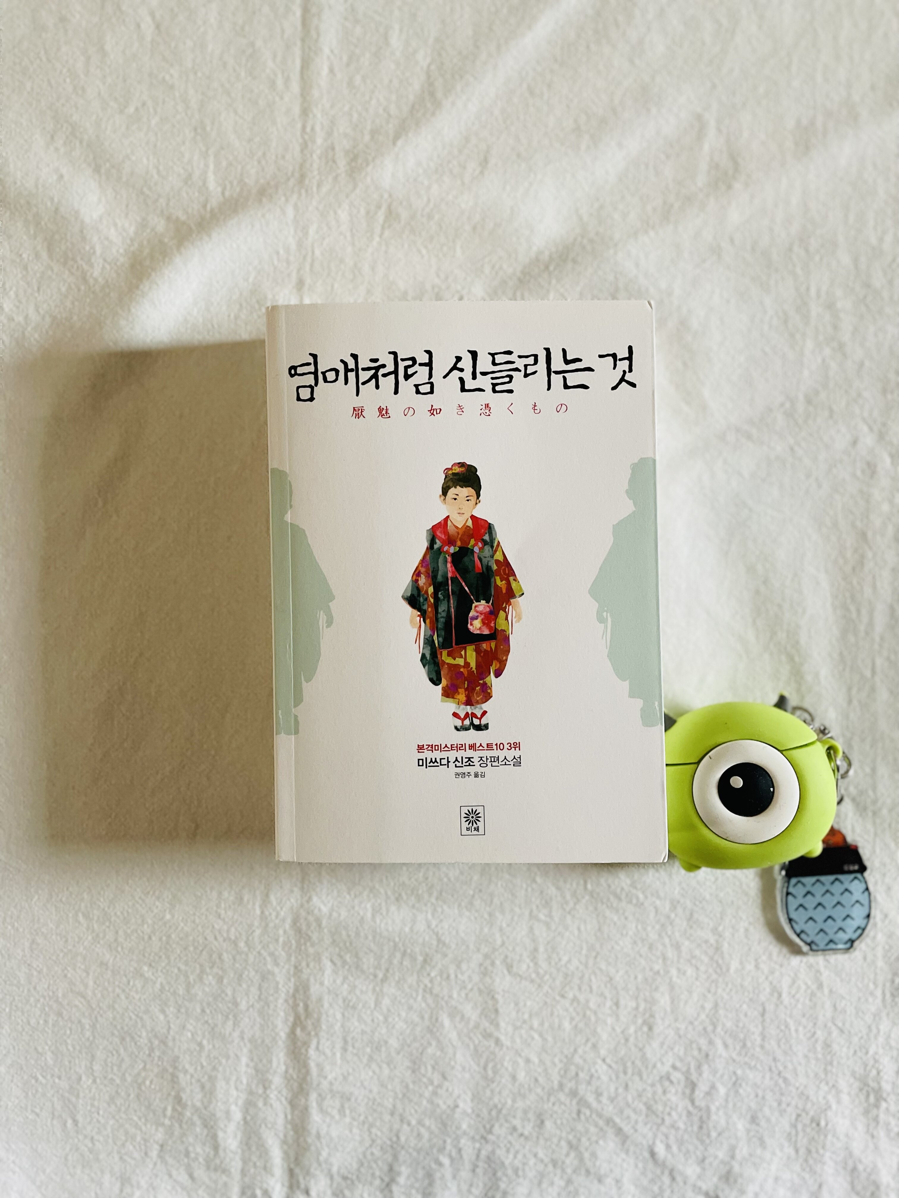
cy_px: 599
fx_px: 900
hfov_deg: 53.1
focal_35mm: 26
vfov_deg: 67.3
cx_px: 450
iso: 500
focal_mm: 4.2
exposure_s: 1/40
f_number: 1.6
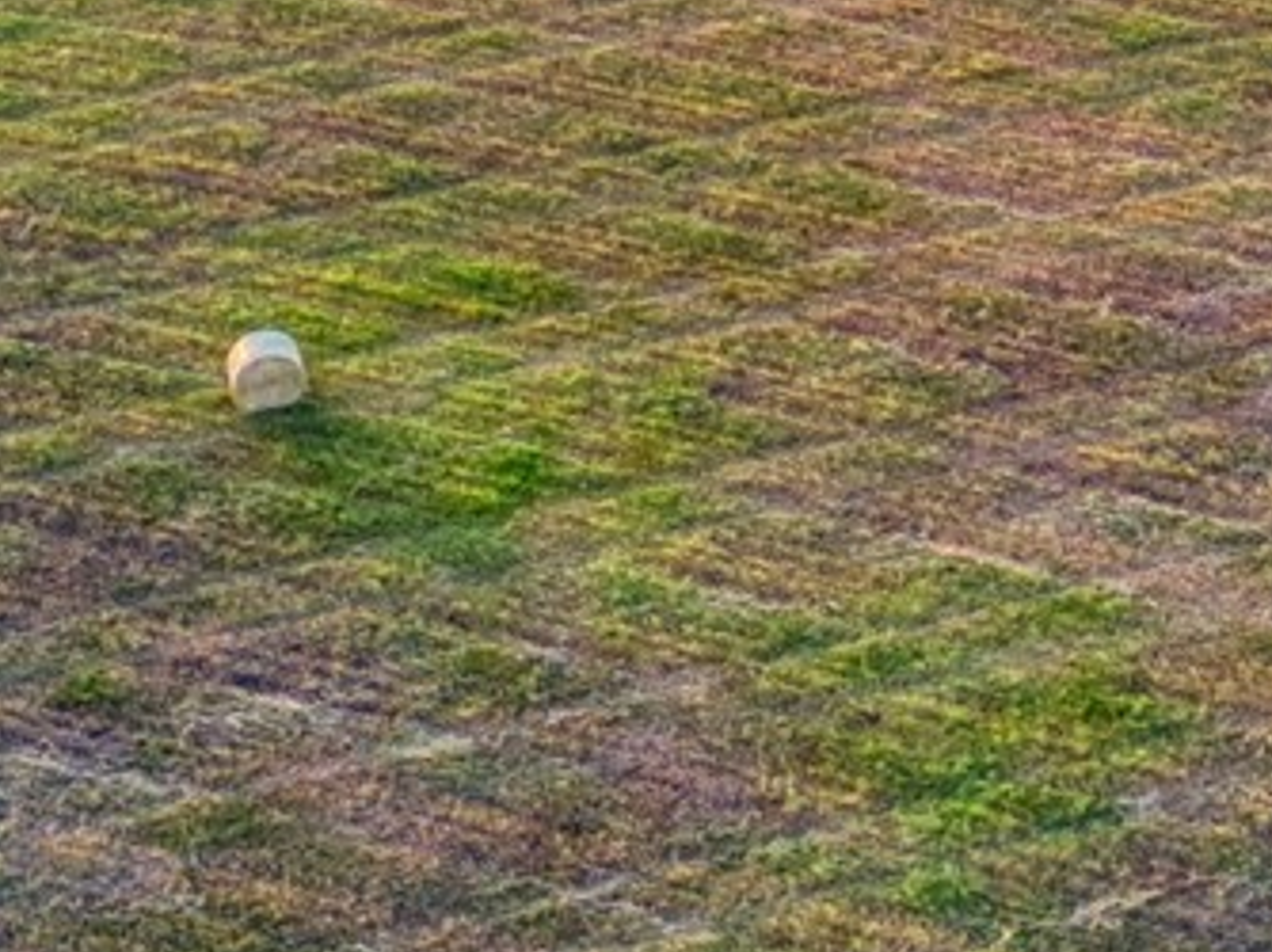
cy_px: -358
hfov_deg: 14.2
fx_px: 5067
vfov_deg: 10.5
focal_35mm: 138
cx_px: 1150
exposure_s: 1/25
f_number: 2.8
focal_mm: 4.5
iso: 100
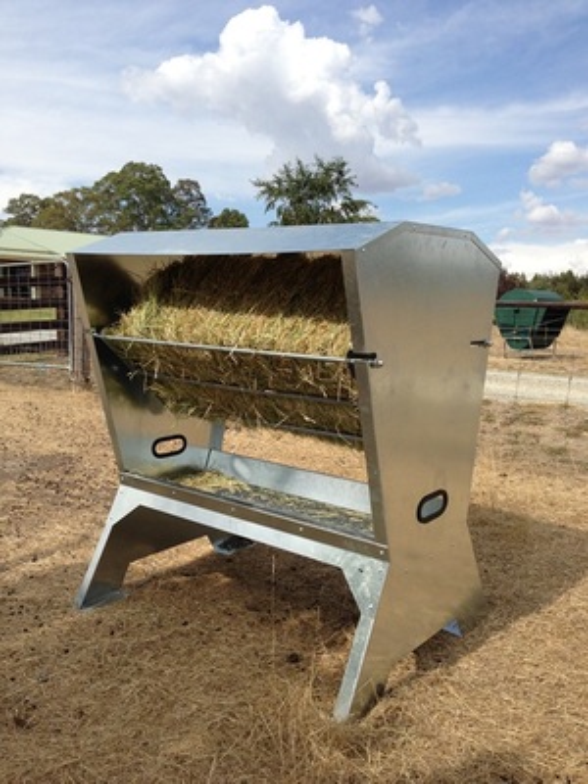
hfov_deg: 42.9
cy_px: 392
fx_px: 747
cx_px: 294
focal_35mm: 33
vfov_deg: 55.4
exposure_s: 1/1595
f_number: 2.4
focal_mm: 4.13
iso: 50
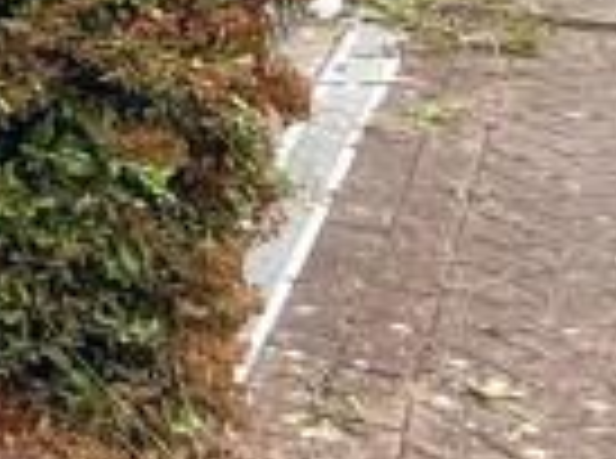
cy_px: -648
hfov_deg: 12.2
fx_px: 1864
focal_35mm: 105
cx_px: -1075
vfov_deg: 11.5
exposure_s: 1/313
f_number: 2.2
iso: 64
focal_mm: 2.22
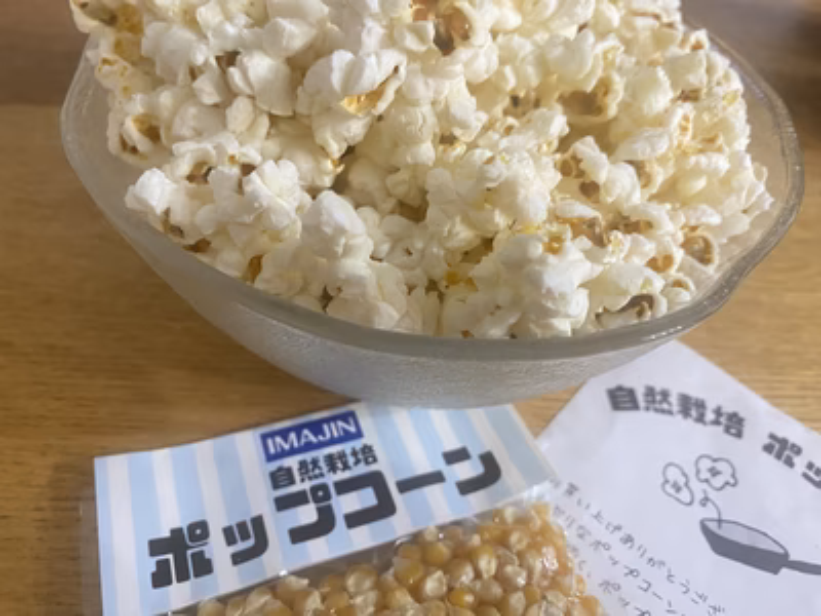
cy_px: 308
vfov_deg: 54.9
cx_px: 410
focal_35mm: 25
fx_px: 593
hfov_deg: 69.4
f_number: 1.8
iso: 500
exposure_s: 1/33
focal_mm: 4.25
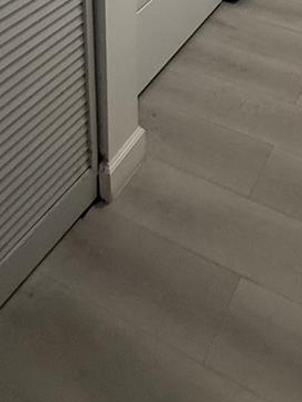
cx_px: 285
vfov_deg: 27.8
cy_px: -202
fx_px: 535
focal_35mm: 46
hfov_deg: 29.9
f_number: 2.2
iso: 250
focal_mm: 2.22
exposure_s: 1/60
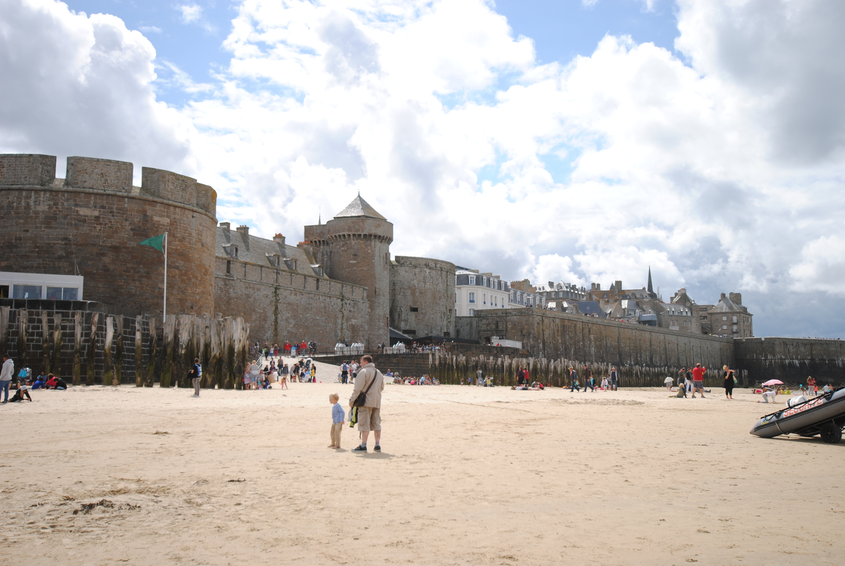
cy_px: 283
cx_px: 422
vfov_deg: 37.0
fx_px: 846
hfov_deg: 53.1
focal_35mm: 36
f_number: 5.6
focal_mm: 24
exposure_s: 1/500
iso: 100
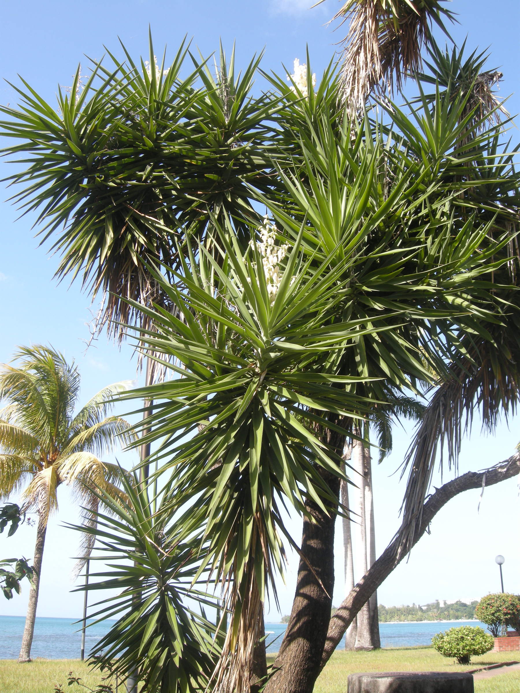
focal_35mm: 35
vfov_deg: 52.6
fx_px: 701
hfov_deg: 40.7
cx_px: 260
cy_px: 346
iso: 64
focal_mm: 7.5
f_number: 4.8
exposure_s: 1/125
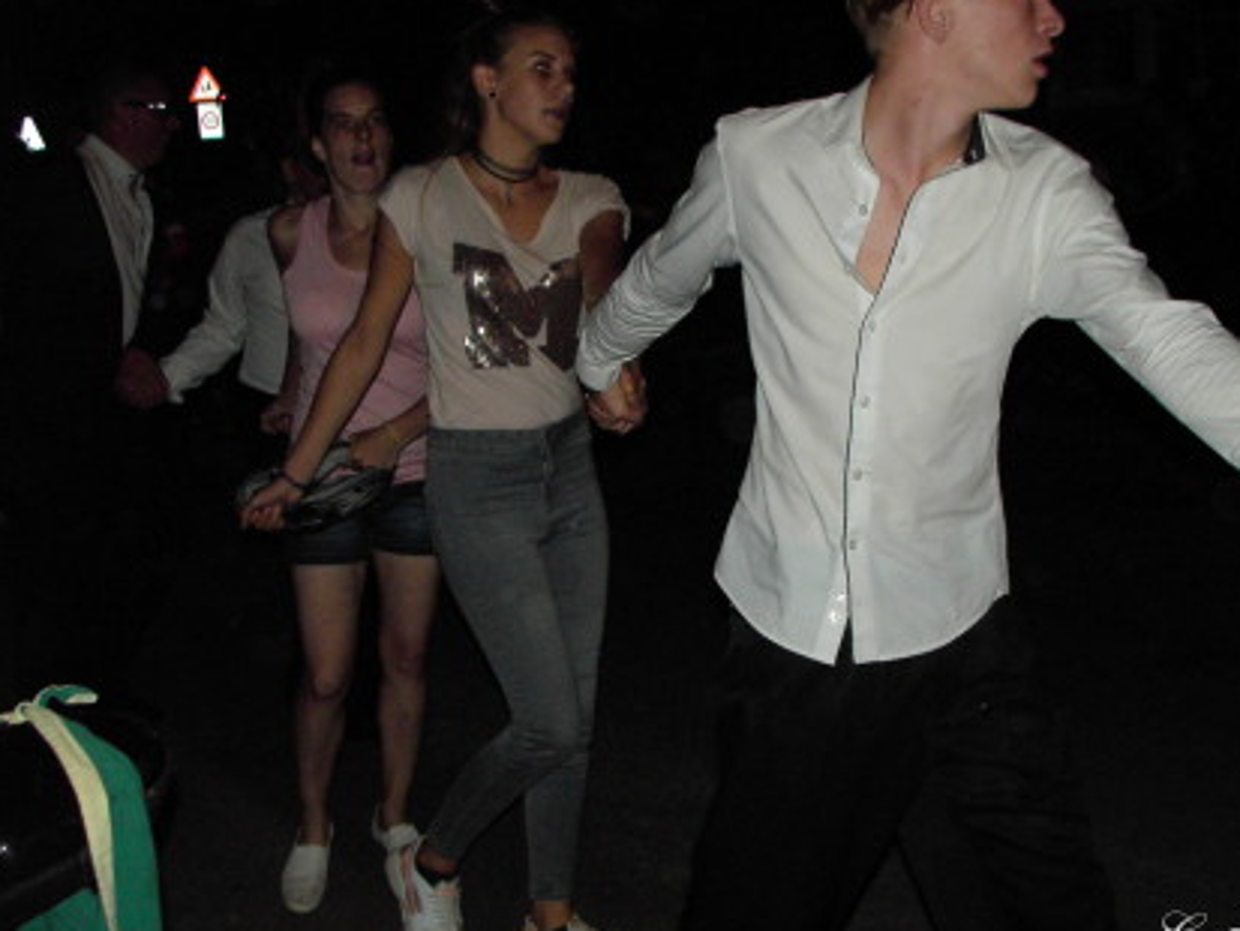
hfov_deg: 38.1
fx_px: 1792
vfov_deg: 29.1
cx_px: 706
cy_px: 450
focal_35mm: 50
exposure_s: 1/51
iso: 200
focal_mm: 6.6
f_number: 2.8
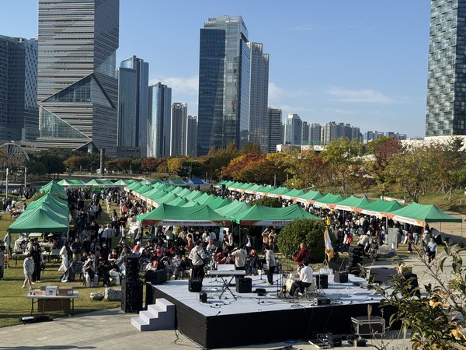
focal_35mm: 48
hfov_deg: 39.7
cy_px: 175
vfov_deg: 30.3
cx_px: 233
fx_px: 646
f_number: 1.78
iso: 64
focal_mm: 6.76
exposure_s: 1/3425
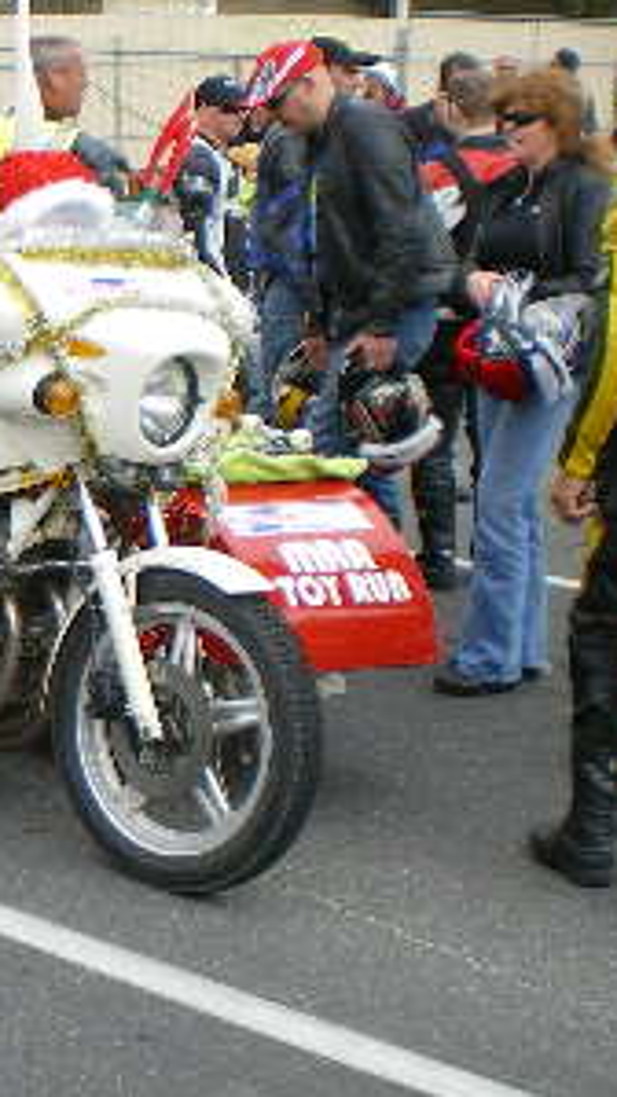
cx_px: -331
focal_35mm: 84
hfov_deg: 13.5
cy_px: 517
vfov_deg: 25.3
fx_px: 2445
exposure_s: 1/200
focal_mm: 6.3
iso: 50
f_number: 4.6
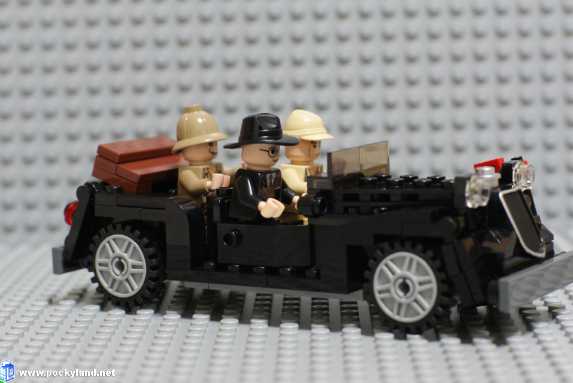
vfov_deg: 15.1
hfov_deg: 22.4
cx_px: 310
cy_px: 176
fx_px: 1450
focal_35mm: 91
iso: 400
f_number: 5
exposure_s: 1/8
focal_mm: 50
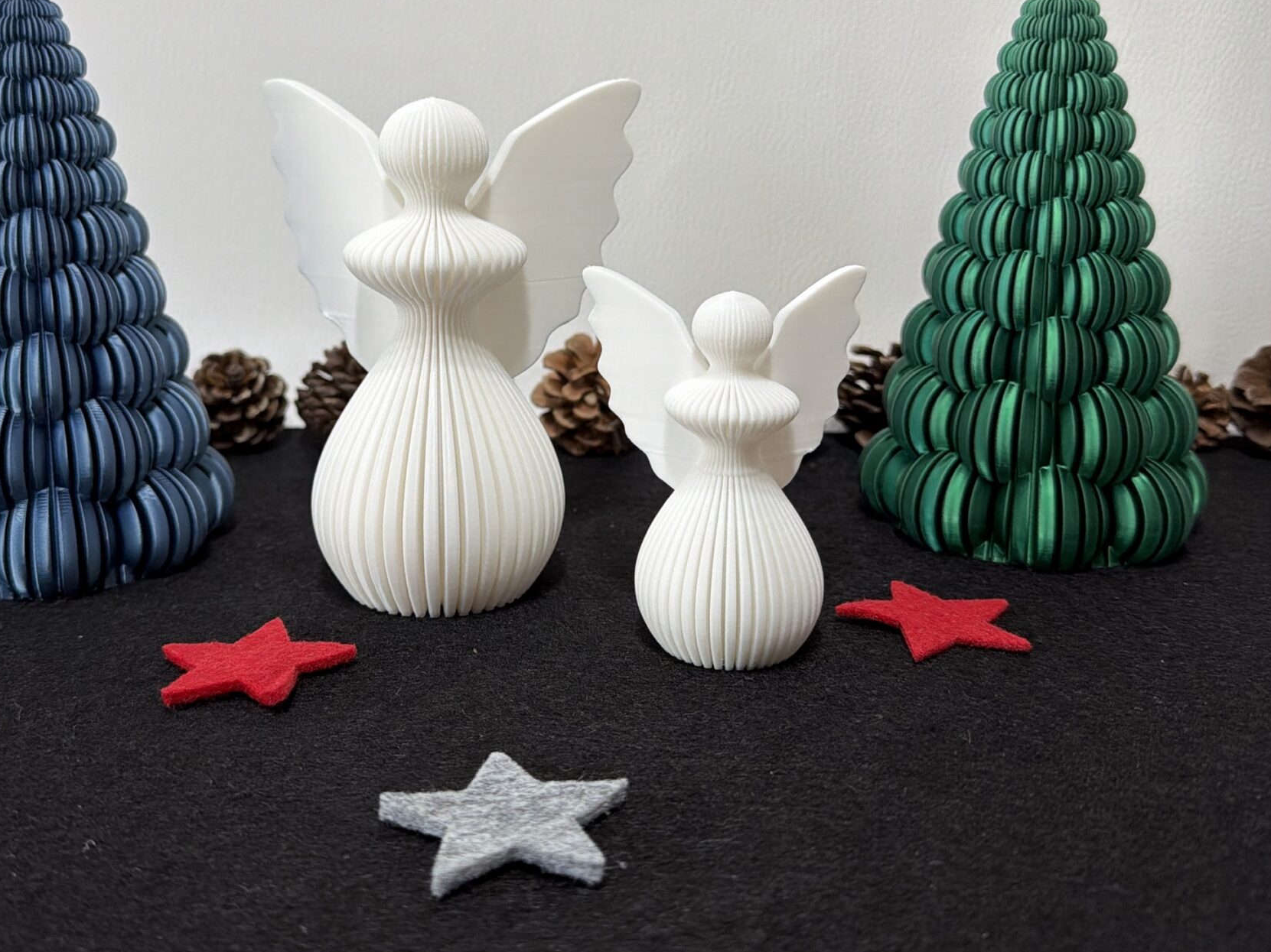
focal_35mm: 37
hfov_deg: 50.0
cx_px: 540
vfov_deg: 38.3
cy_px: 340
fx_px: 1358
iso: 200
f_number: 1.78
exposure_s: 1/111
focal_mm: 6.76
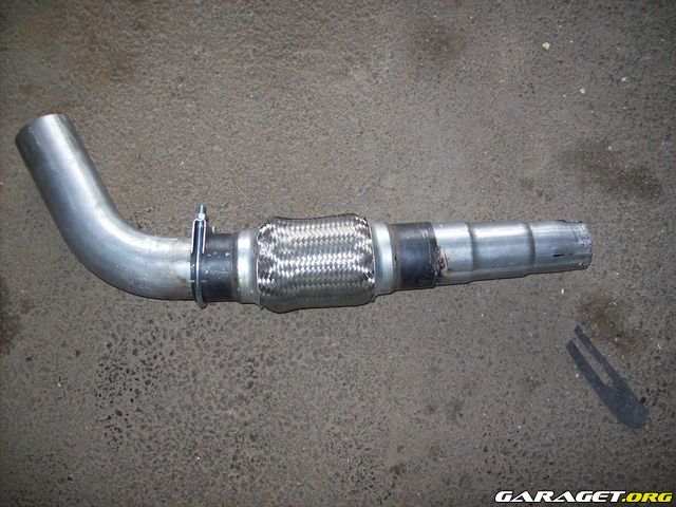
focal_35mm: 36
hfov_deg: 51.4
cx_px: 338
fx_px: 703
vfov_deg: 39.7
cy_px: 254
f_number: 2.7
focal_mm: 6
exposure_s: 1/64
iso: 200
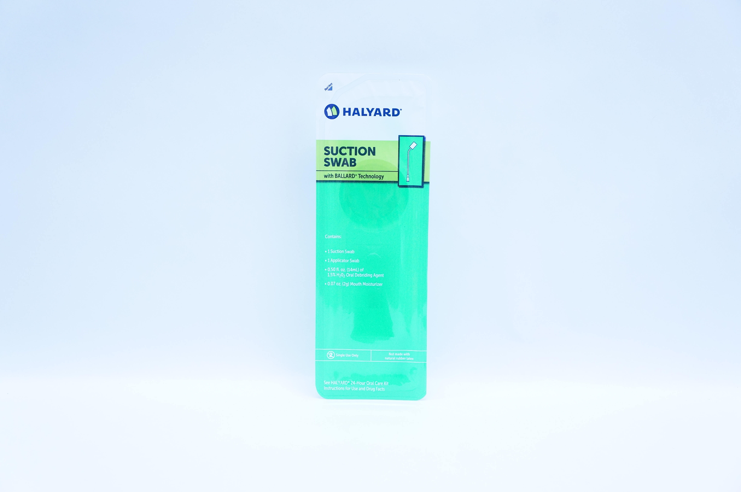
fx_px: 864
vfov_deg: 31.8
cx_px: 370
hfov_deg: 46.4
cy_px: 246
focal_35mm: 42
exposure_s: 1/160
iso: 800
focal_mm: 28
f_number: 5
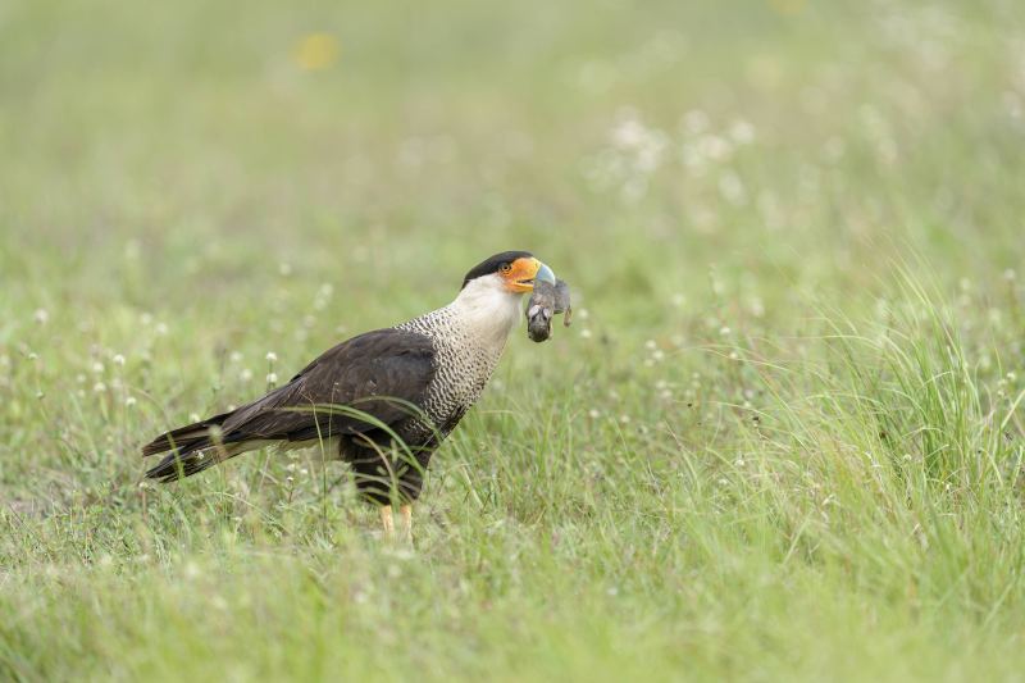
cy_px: 342
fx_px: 17079
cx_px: 512
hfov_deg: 3.4
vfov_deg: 2.3
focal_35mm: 600
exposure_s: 1/2000
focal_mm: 600
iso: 1600
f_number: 4
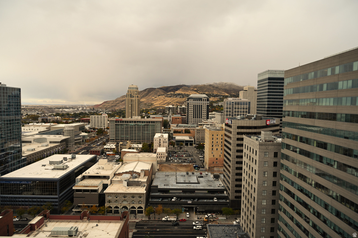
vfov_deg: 53.1
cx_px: 179
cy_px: 119
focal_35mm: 24
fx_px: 238
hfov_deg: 73.8
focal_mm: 24
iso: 140
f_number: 5.6
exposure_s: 1/250
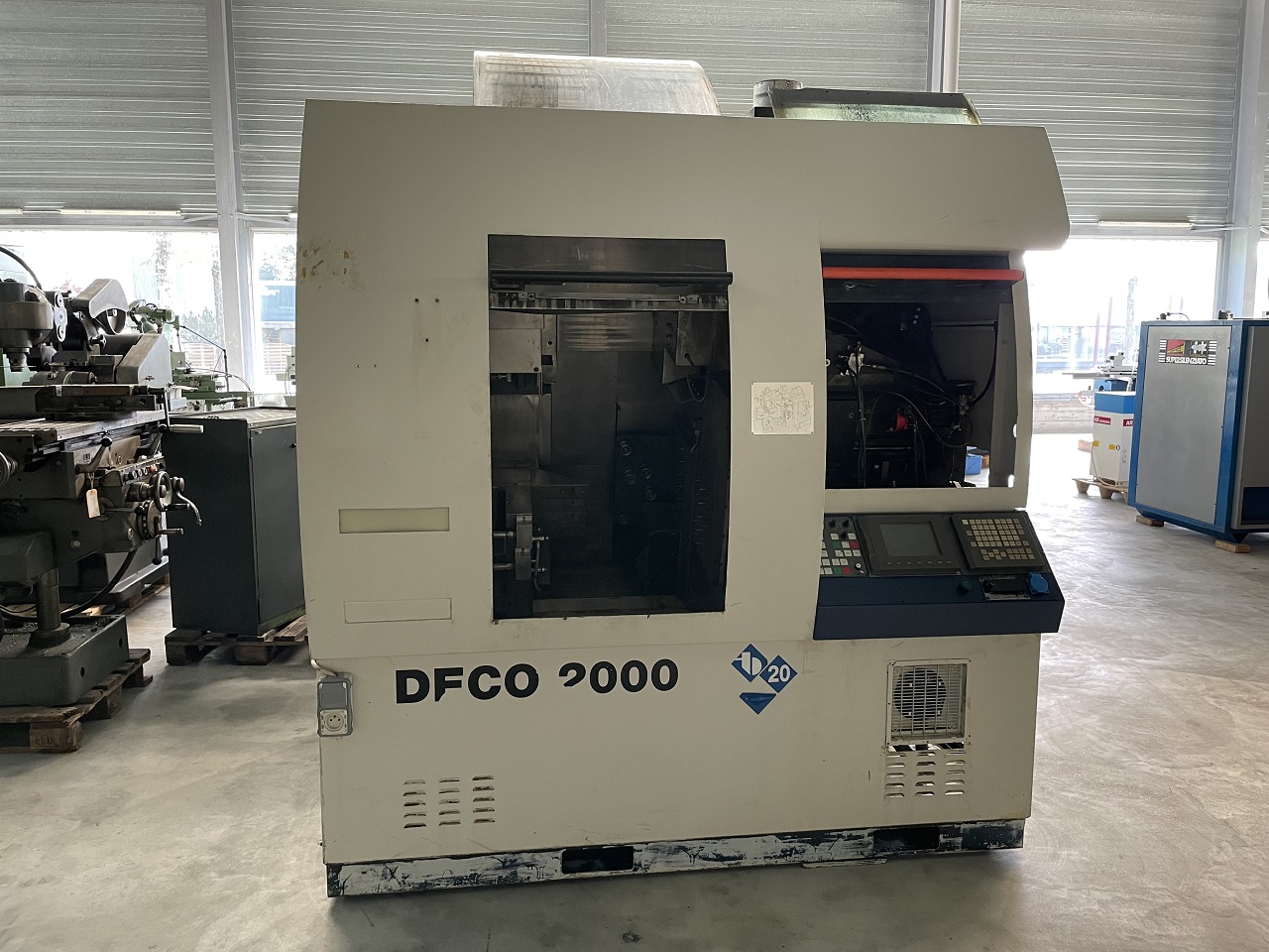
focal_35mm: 26
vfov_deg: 53.1
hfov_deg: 67.3
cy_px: 476
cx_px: 634
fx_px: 953
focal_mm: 4.2
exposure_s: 1/60
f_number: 1.6
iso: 160
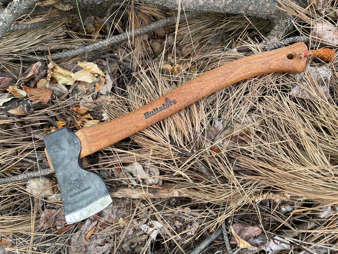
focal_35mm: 26
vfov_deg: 53.1
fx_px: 254
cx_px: 169
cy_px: 127
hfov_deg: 67.3
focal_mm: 4.2
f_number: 1.6
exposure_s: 1/121
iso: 32
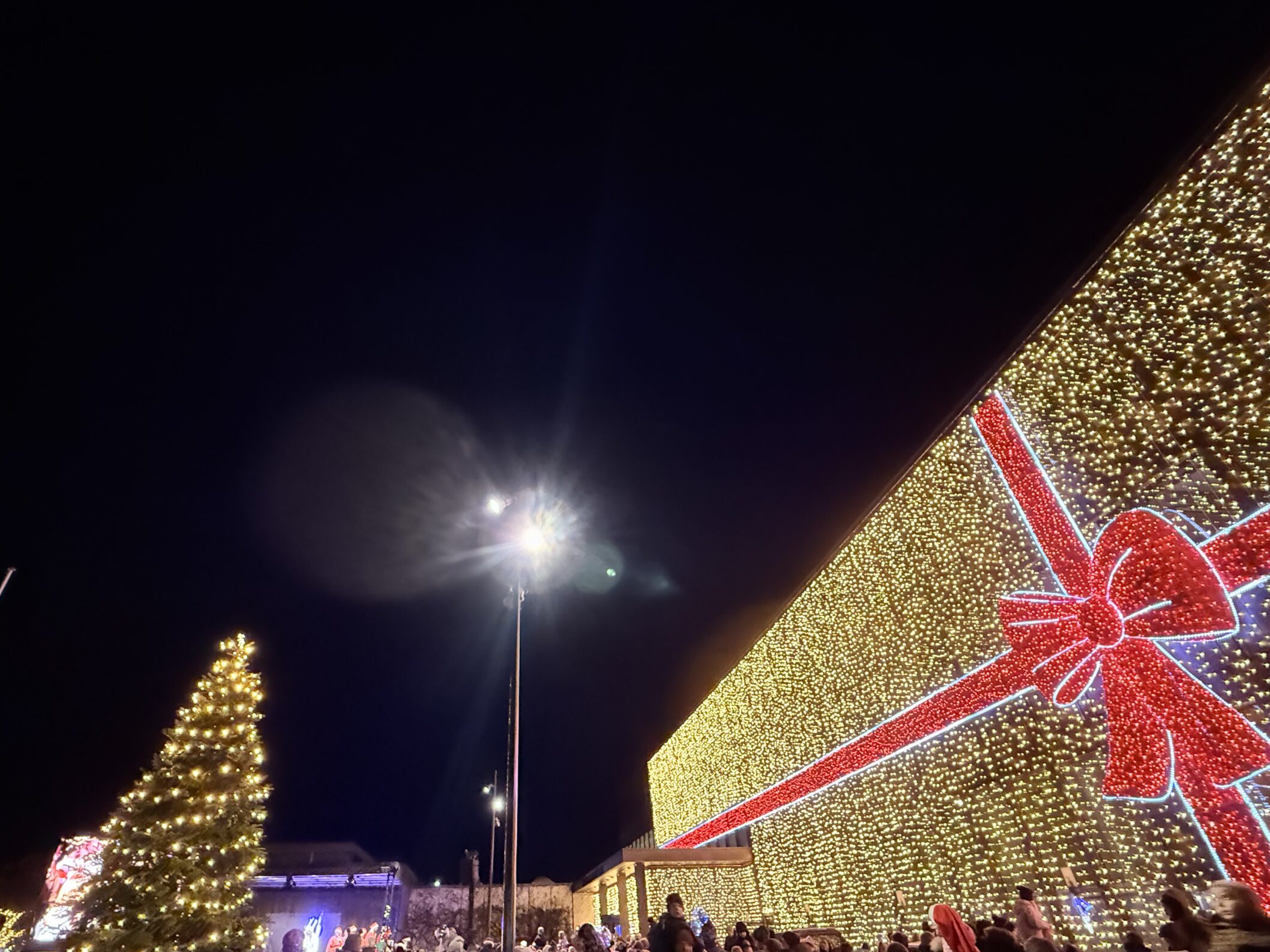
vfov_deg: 74.2
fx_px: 624
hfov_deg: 90.8
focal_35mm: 17
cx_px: 577
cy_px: 554
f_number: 2.2
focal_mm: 2.22
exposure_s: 1/25
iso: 1250
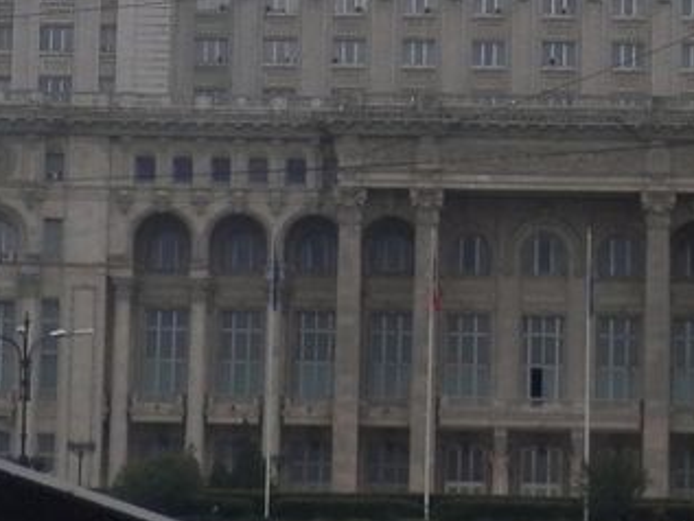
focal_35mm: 227
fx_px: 4553
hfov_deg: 8.7
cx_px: 267
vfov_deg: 6.5
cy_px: -162
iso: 80
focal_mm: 8
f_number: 10.8
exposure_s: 1/125
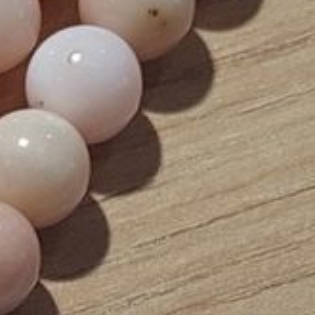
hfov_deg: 10.8
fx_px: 1585
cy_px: 584
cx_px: -197
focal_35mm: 154
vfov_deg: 10.6
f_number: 1.8
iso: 40
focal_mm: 5.23
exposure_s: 1/100
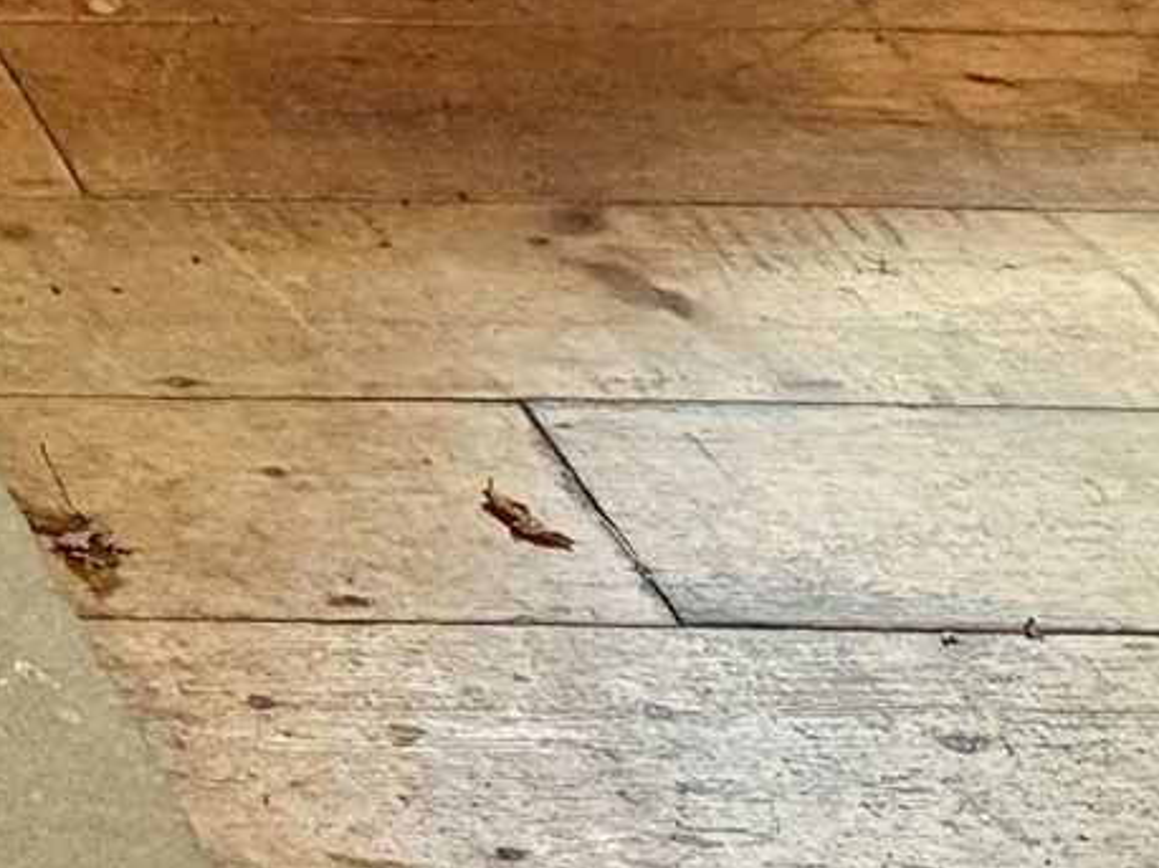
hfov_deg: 10.0
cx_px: -1997
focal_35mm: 161
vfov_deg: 7.9
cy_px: -1794
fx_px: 5388
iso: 640
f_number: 1.78
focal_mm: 6.76
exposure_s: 1/60
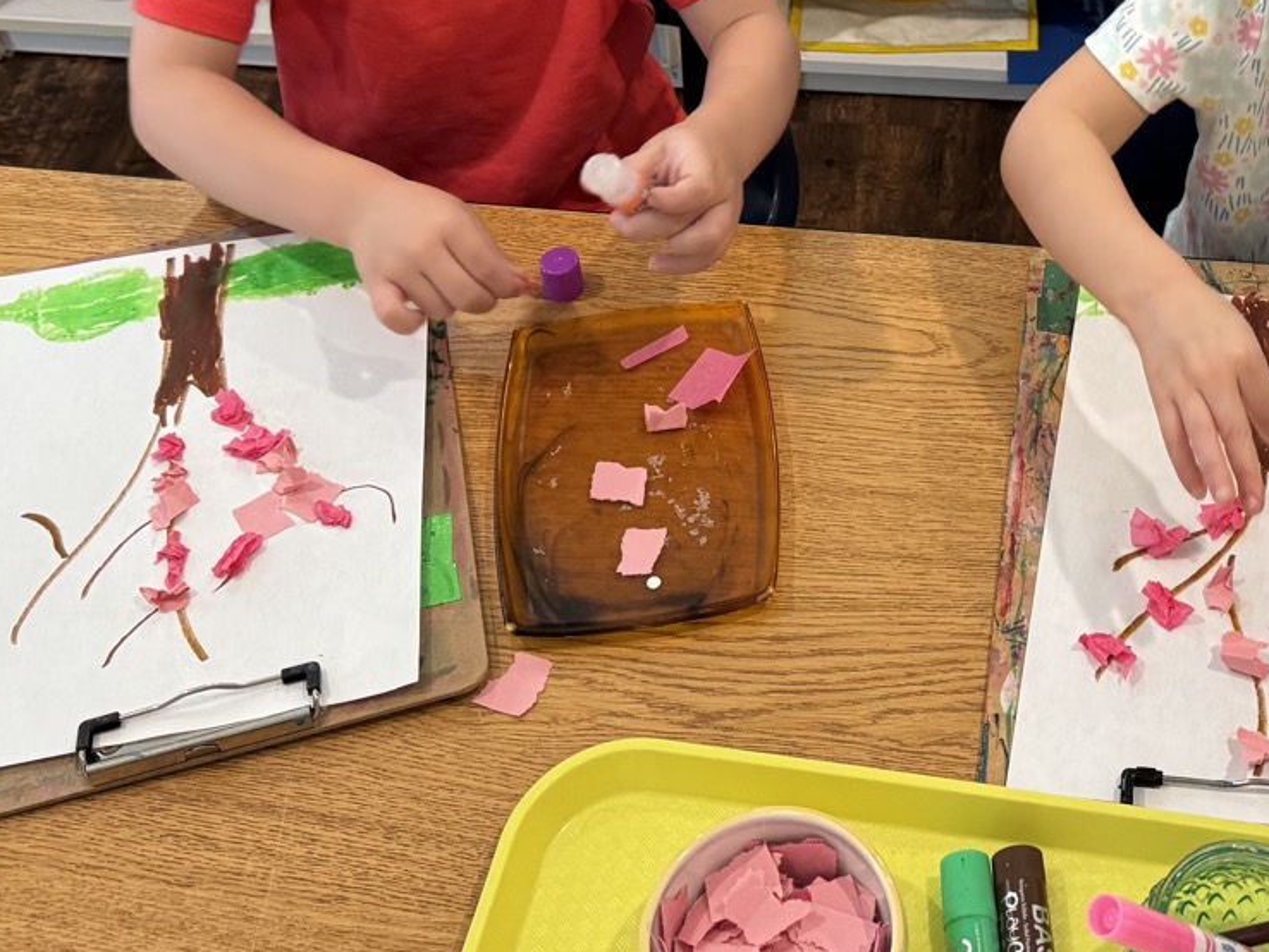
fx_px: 1907
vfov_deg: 27.2
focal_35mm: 52
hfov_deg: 35.9
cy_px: 132
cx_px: 972
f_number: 1.78
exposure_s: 1/60
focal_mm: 6.76
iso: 320
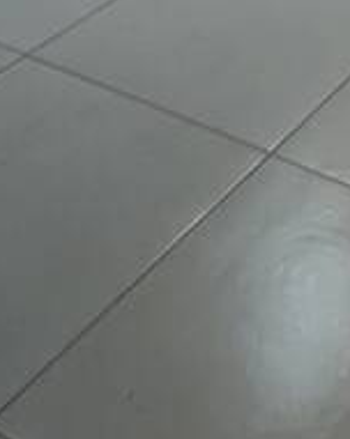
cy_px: -542
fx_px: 1078
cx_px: 554
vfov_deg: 15.6
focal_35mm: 83
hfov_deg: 16.5
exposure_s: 1/30
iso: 259
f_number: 2.2
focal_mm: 1.65
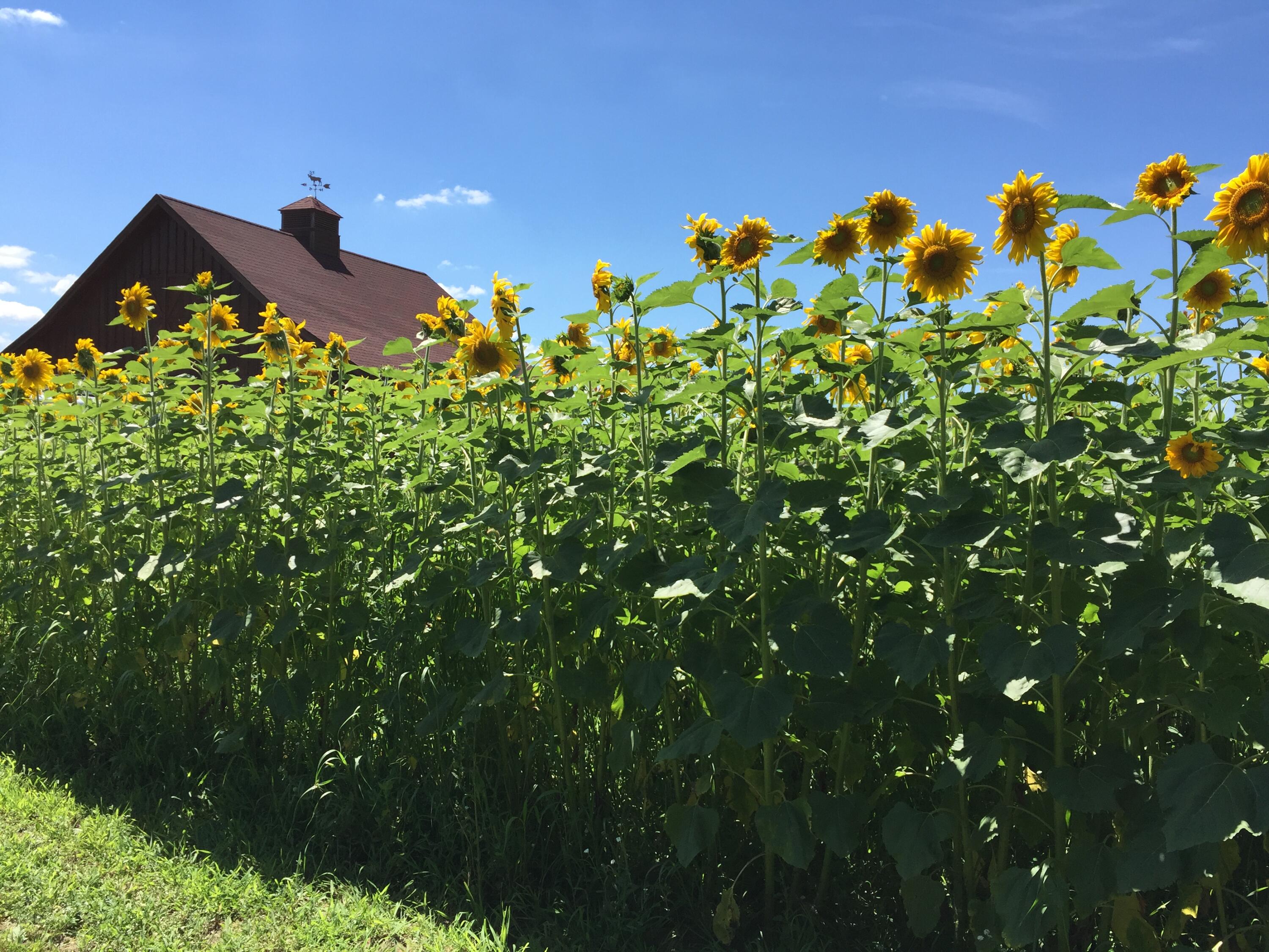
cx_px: 634
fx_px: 1063
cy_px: 476
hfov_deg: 61.7
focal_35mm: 29
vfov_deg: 48.2
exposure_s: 1/1647
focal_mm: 4.15
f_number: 2.2
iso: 32
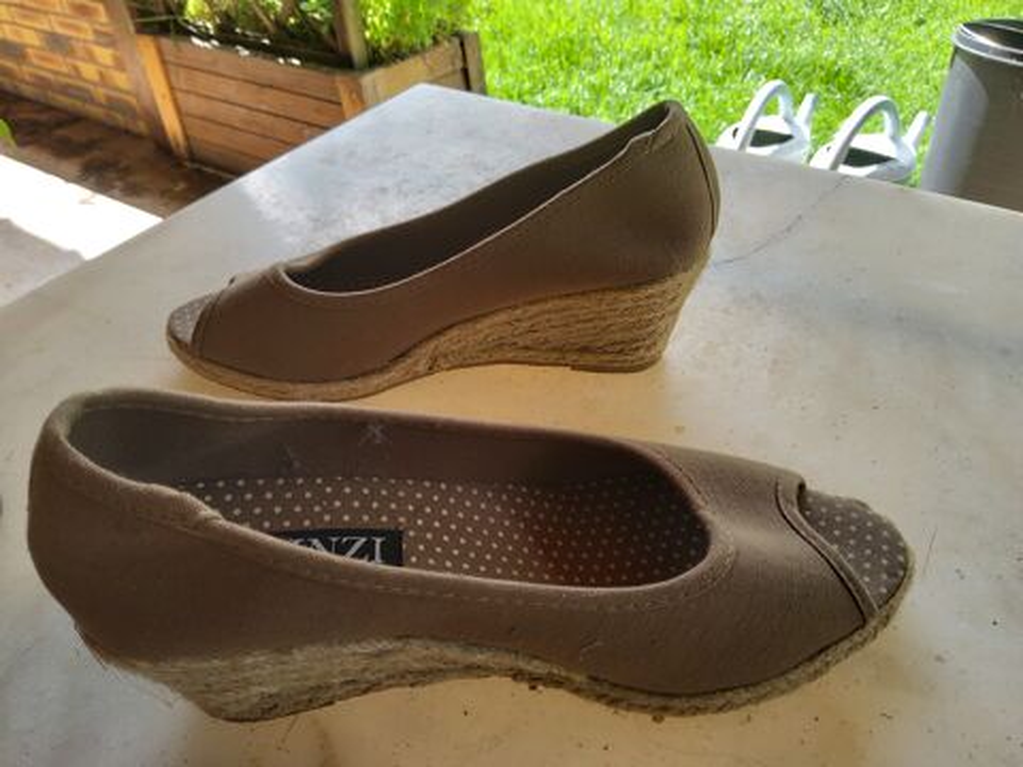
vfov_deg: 53.1
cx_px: 512
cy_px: 384
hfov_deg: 67.3
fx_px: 768
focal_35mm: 26
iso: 40
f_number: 2
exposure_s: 1/50
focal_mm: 3.08
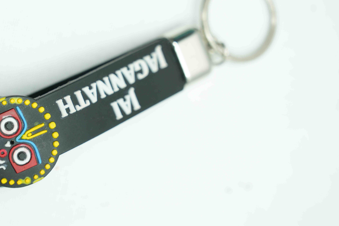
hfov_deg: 13.9
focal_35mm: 147
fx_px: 1384
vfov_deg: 9.3
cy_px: 76
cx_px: 118
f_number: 5.6
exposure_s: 1/60
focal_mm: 105
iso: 320
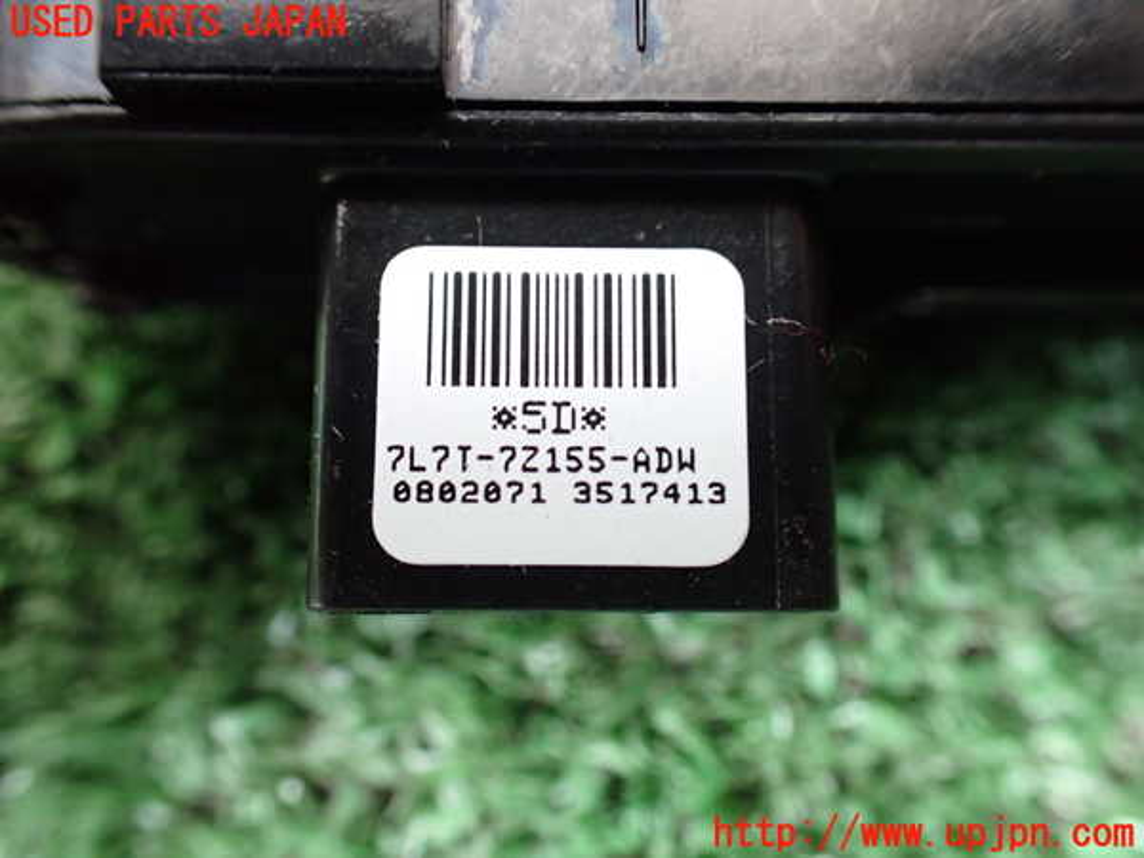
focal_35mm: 30
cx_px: 572
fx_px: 991
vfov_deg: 46.8
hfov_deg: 60.0
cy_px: 429
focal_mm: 5.4
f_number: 2.3
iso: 800
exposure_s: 1/40
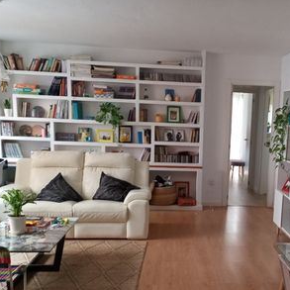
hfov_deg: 35.2
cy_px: 198
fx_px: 445
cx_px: 219
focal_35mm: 47
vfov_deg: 35.6
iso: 784
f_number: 1.8
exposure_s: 1/20
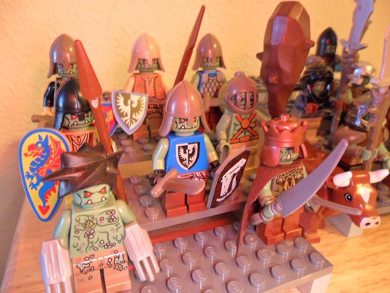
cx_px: 195
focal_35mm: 27
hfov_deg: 65.3
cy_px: 146
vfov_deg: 51.4
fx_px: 304
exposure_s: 1/15
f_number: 3.5
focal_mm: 4.9
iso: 400
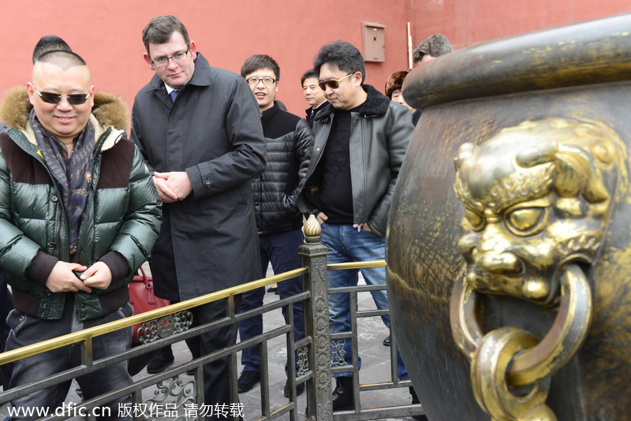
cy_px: 210
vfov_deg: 31.9
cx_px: 316
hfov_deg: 46.4
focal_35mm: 42
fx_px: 736
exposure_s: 1/200
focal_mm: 42
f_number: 7.1
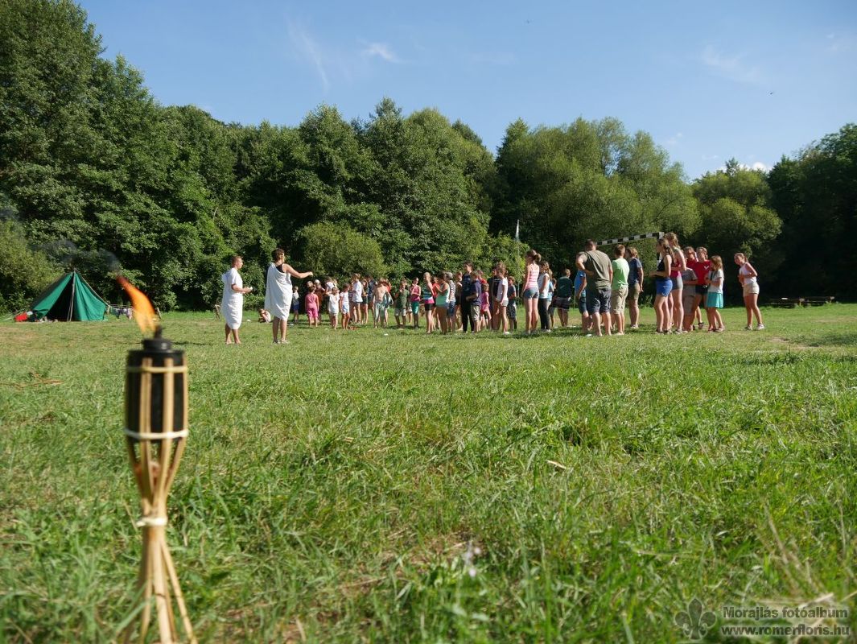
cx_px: 428
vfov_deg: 49.8
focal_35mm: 28
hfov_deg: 63.4
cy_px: 322
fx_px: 694
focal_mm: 14
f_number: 4
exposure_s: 1/1000
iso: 200
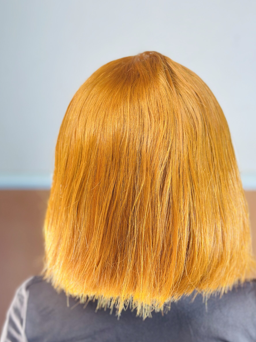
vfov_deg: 36.8
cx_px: 134
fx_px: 513
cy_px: 180
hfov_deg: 28.0
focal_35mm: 52
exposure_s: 1/76
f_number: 1.78
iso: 125
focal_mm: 6.86
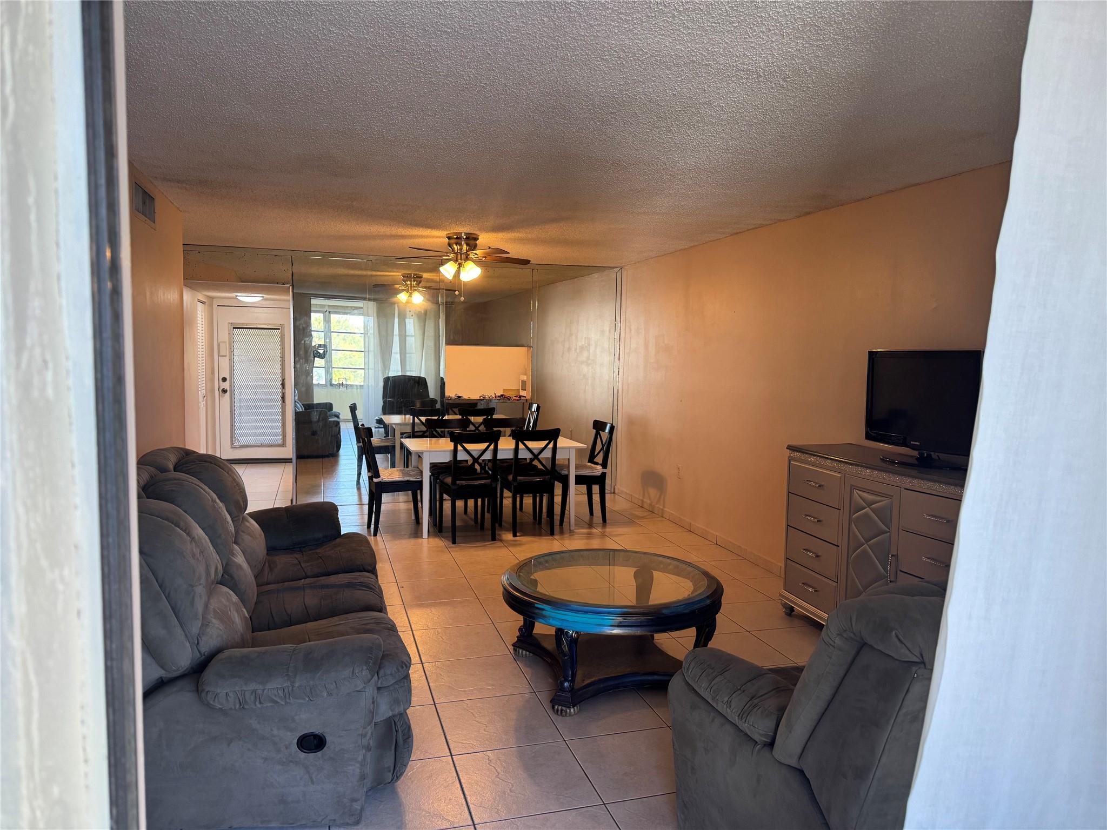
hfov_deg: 71.6
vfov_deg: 56.8
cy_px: 415
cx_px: 554
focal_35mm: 24
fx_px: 768
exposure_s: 1/120
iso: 200
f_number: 1.78
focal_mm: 6.76
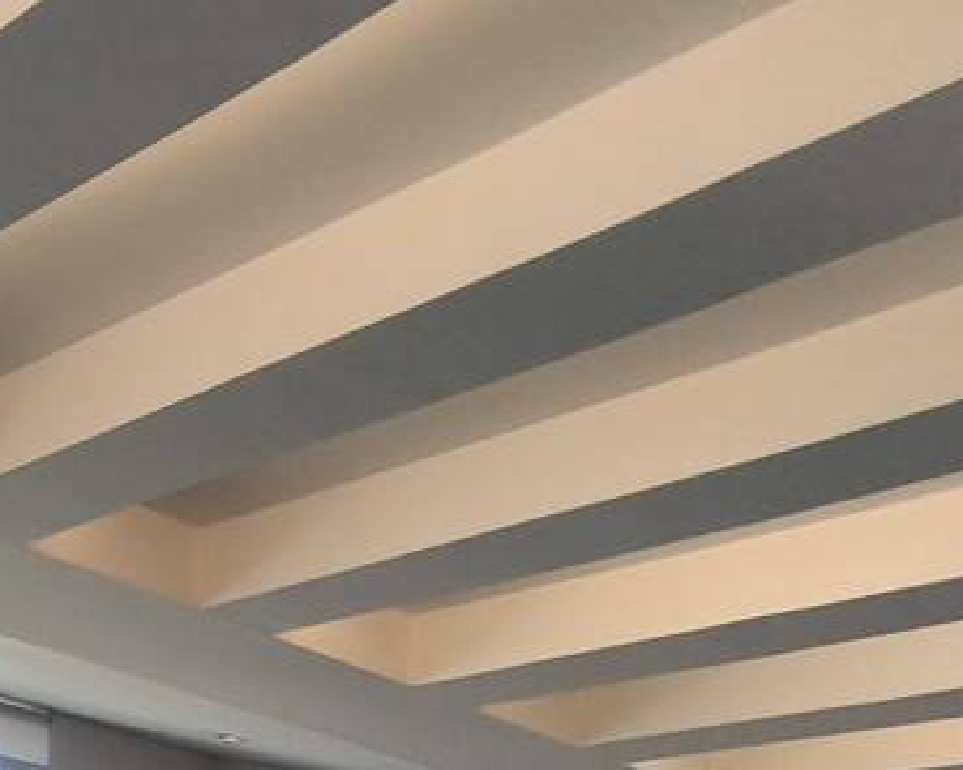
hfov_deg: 28.7
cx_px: -31
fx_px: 1738
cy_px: 1073
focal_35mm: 61
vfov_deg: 21.8
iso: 50
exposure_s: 1/387
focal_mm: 1.65
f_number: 2.2
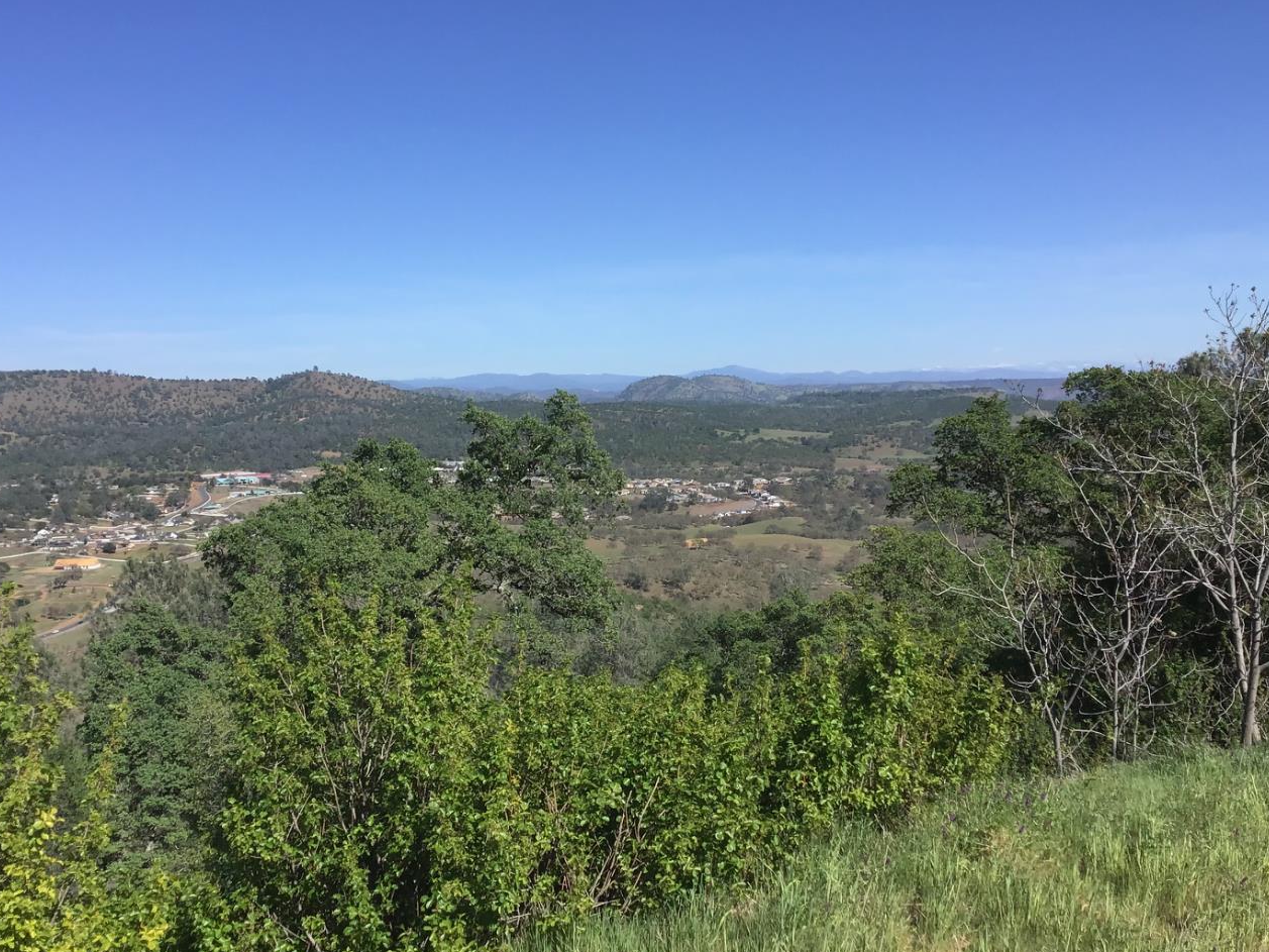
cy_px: 452
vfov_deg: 38.7
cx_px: 565
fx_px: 1357
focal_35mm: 37
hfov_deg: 50.0
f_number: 2.4
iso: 25
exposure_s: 1/1664
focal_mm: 3.3
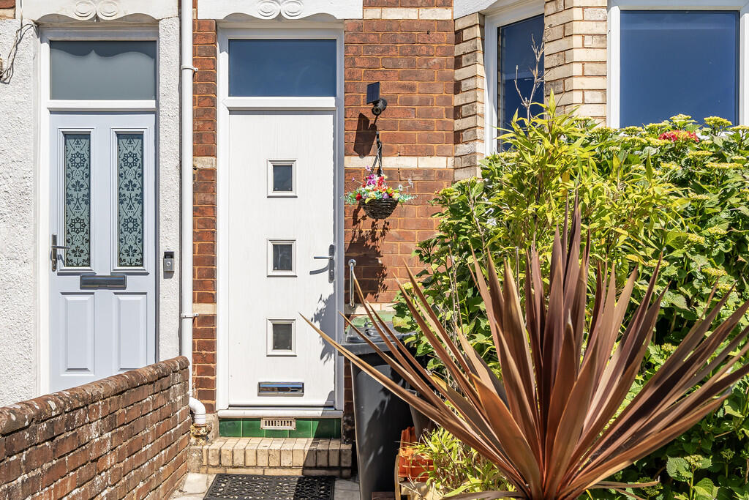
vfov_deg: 38.9
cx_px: 374
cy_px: 250
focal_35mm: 34
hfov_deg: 55.8
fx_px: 707
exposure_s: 1/1000
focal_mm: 23
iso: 400
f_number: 8
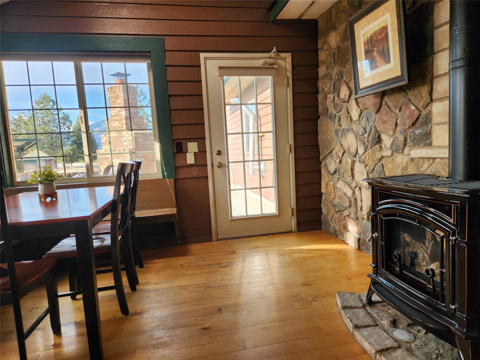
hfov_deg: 73.9
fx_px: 319
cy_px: 180
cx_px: 240
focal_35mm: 23
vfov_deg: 58.9
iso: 50
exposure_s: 1/180
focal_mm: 5.4
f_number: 1.8
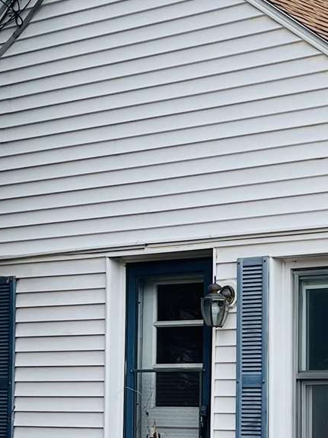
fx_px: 1302
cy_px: 281
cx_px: 436
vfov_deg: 19.0
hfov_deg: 13.8
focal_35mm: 103
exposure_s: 1/1117
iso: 50
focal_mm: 5.1
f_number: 1.6
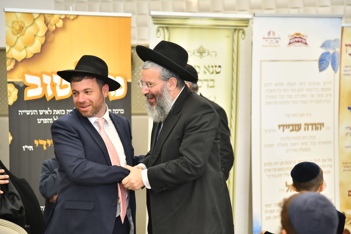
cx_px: 176
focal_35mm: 105
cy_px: 117
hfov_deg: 19.5
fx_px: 1024
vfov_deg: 13.0
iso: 1000
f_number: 4
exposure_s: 1/200
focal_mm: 105
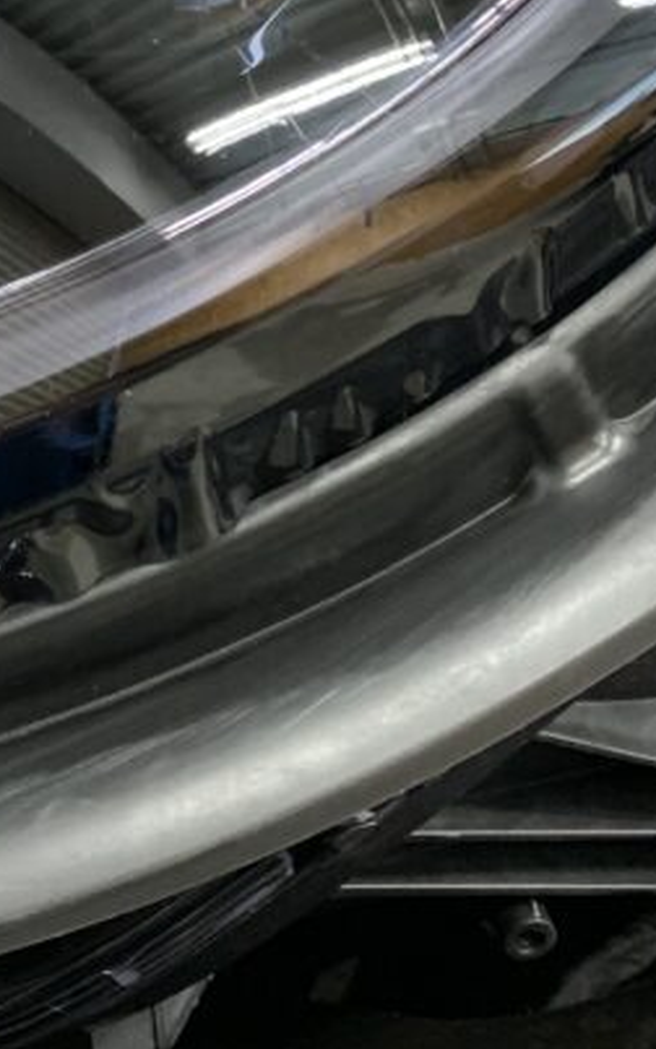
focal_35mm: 70
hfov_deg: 18.0
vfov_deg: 28.0
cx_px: -34
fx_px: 2002
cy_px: 60
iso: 320
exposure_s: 1/33
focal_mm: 4.25
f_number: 1.8
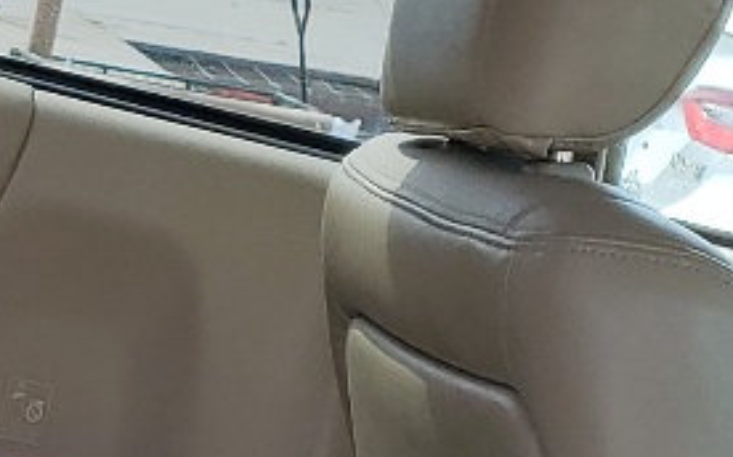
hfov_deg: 12.7
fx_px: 3194
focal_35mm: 160
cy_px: 465
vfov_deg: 8.1
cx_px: -194
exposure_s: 1/769
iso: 50
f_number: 1.5
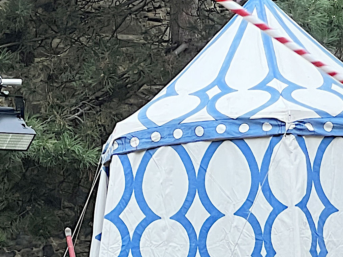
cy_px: 297
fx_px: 3021
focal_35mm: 305
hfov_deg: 6.4
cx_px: -175
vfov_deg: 4.9
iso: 64
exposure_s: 1/99
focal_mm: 9
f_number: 2.8
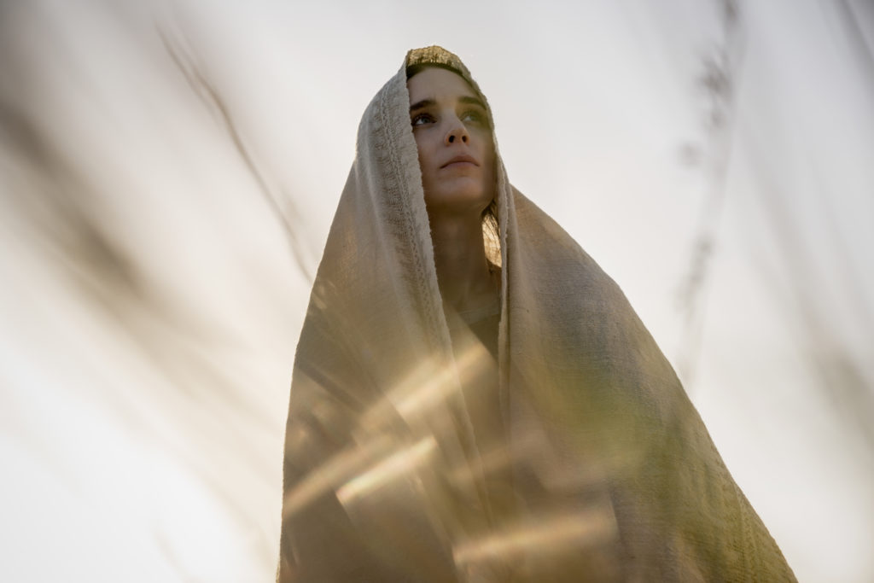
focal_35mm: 66
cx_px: 437
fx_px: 1602
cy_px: 292
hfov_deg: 30.5
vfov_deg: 20.6
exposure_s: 1/500
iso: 100
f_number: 3.5
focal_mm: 66
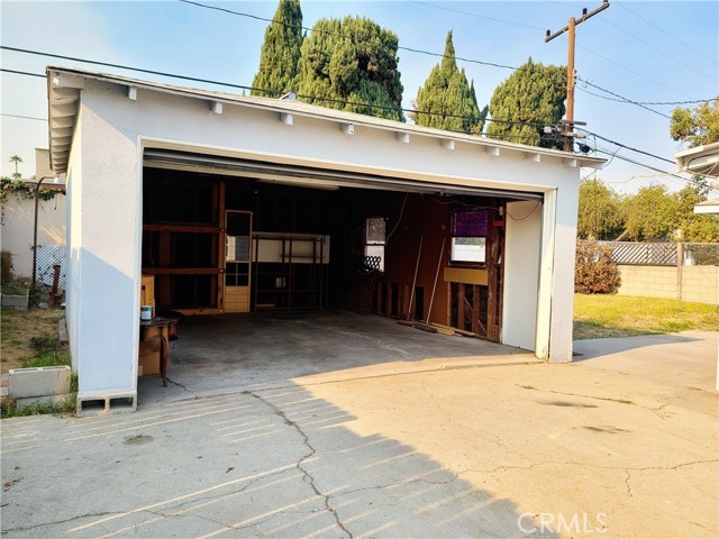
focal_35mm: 26
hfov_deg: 67.3
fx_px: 540
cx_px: 360
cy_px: 270
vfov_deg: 53.1
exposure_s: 1/724
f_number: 1.8
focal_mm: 5.4
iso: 40
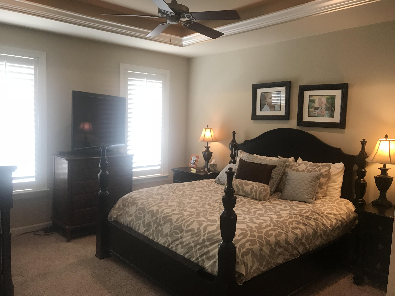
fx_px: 320
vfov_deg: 49.7
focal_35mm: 28
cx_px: 198
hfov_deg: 63.4
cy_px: 148
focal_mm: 3.99
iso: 32
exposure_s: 1/30
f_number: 1.8
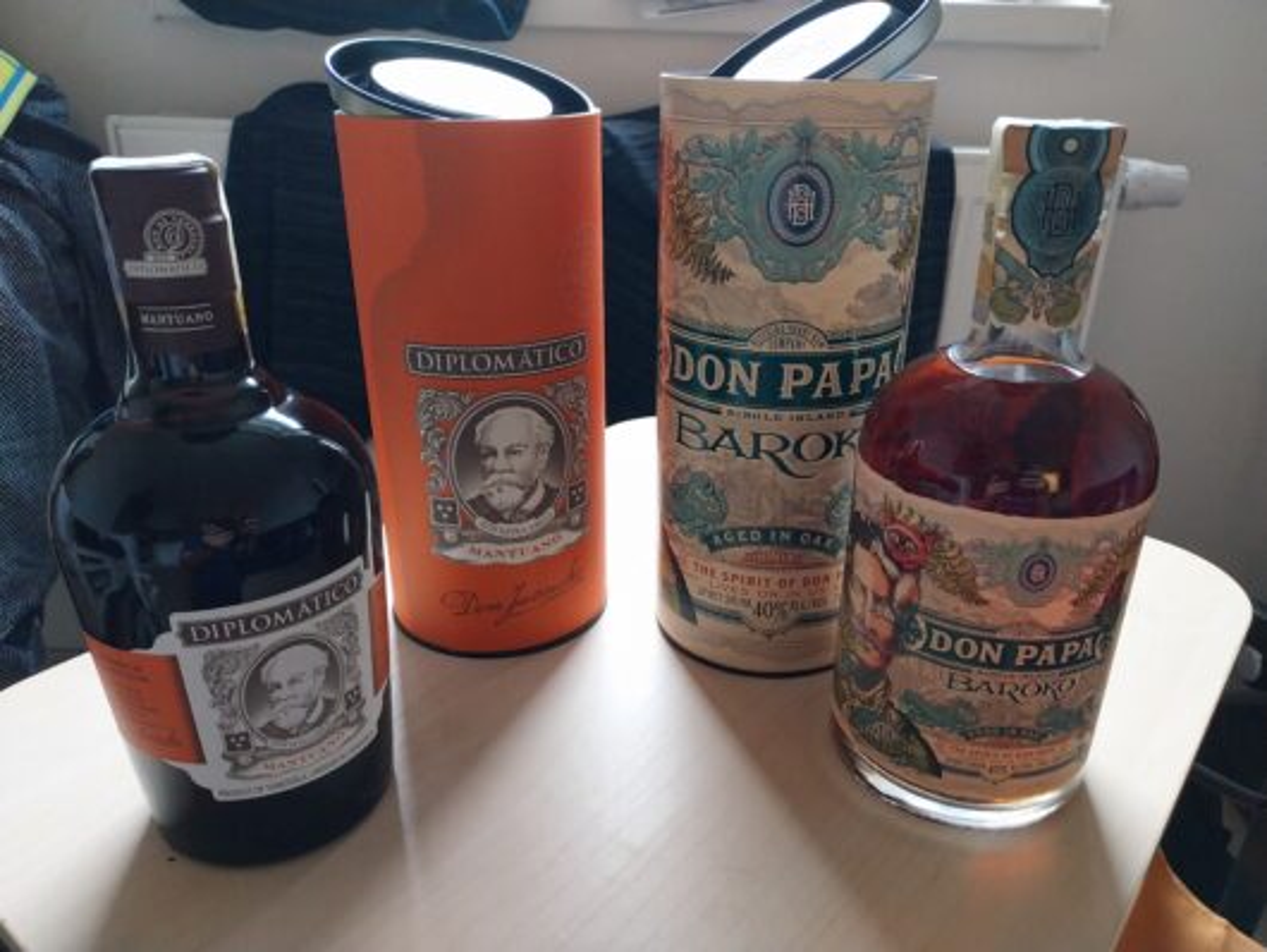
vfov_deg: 53.1
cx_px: 634
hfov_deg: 67.3
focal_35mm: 26
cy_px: 476
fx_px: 952
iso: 320
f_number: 1.8
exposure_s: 1/25
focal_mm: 4
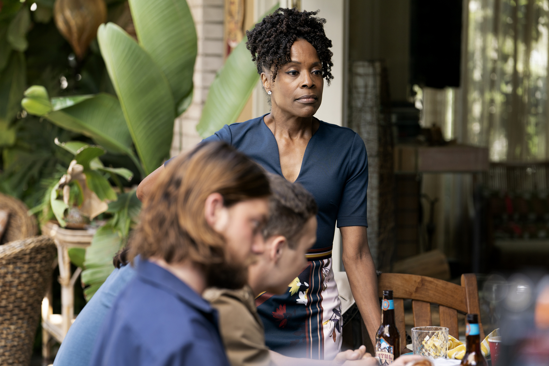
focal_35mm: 152
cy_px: 183
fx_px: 2318
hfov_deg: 13.5
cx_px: 274
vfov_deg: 9.0
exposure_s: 1/250
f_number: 4
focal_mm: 152
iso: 160
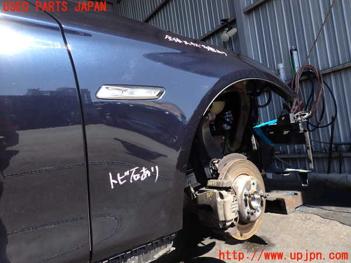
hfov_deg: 69.4
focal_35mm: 25
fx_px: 253
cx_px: 176
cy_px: 132
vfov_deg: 54.9
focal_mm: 4.5
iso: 100
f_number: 2.8
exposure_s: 1/400
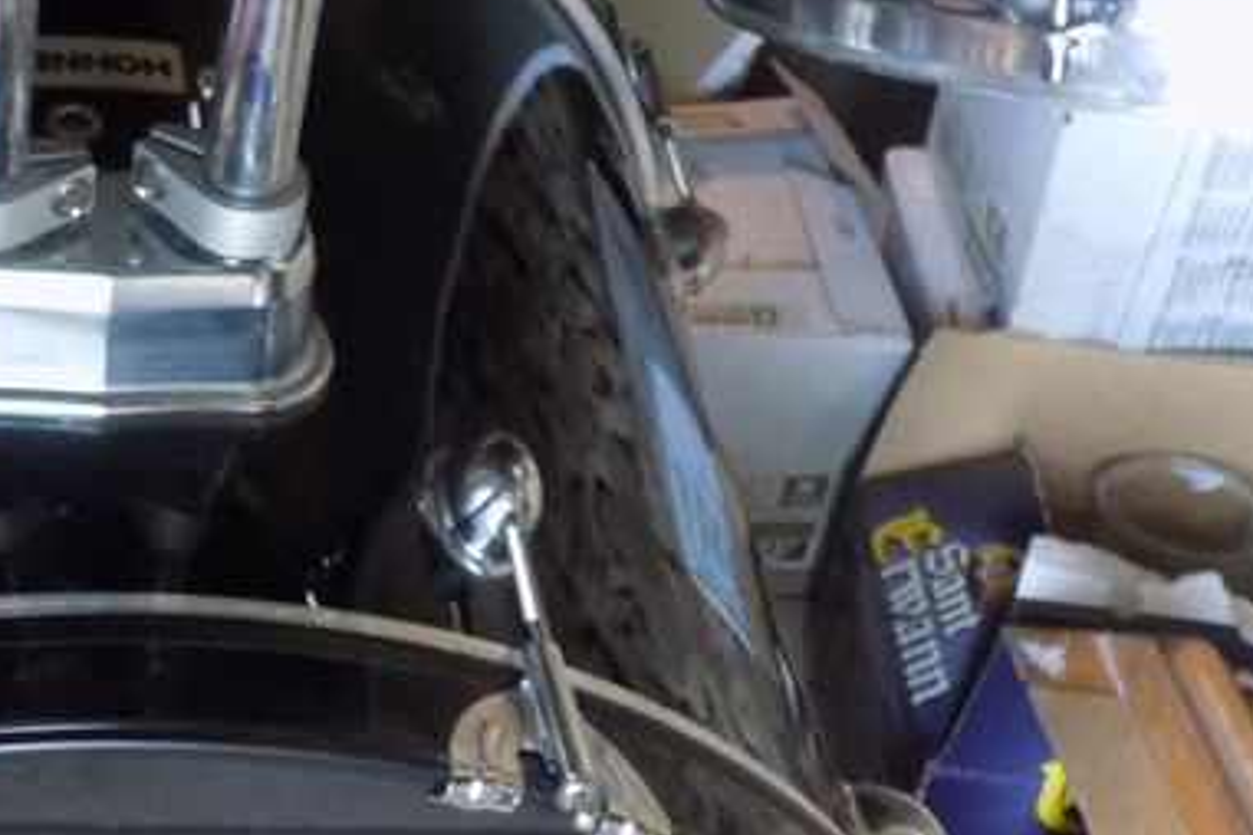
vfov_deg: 16.6
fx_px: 2854
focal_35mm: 82
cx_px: -26
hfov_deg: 23.6
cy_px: 230
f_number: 3.3
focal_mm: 5.3
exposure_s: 1/8
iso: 400
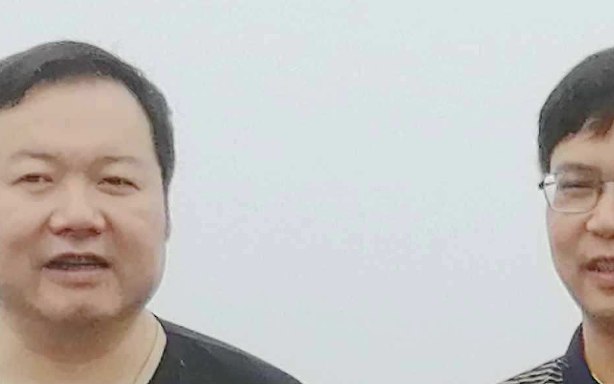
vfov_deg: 4.6
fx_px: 4653
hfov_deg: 7.3
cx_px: 1197
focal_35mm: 278
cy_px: 967
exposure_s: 1/1016
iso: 50
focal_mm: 3.96
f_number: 1.8
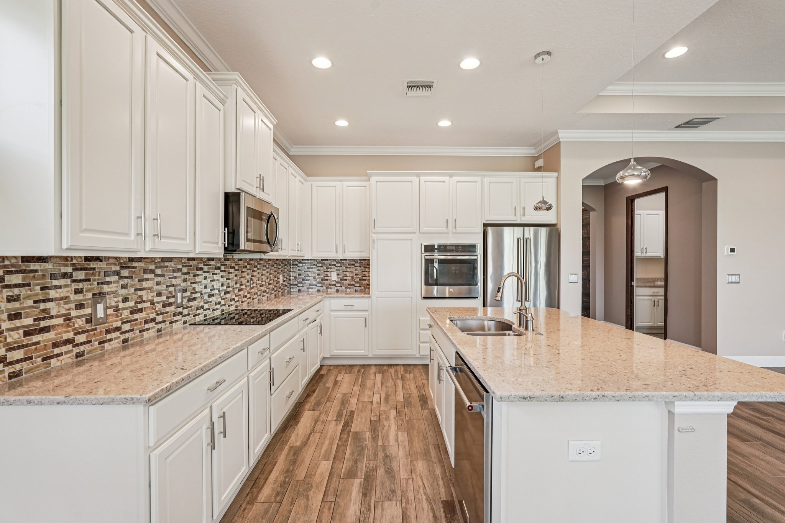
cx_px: 392
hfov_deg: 96.7
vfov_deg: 73.7
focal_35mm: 16
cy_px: 262
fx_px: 349
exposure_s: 1/20
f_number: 8
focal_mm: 16
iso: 400
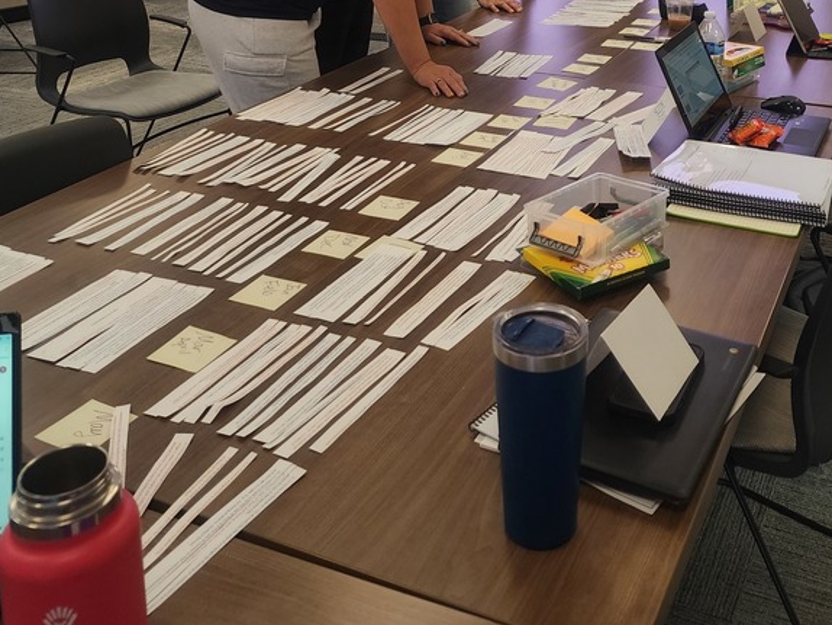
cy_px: -32
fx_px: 986
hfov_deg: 45.2
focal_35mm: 41
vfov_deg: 31.8
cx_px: 545
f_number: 1.8
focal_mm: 6.4
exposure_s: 1/120
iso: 160
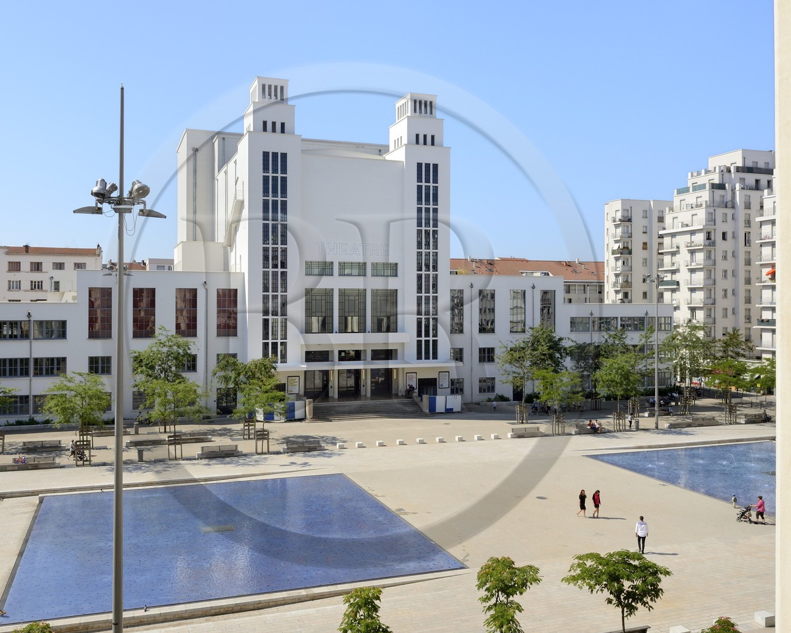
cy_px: 315
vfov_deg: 48.5
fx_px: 702
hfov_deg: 58.6
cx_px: 348
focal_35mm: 30
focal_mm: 26
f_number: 14
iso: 400
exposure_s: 1/250
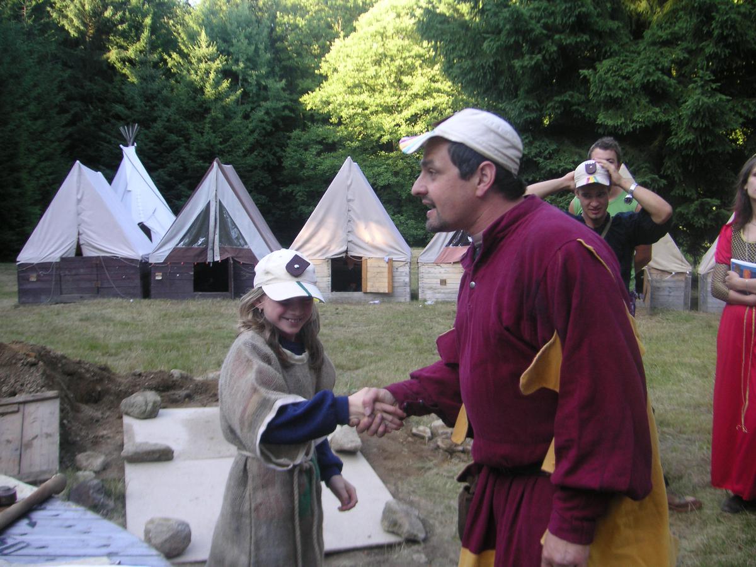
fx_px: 808
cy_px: 284
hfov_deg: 50.1
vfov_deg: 38.7
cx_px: 378
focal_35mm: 37
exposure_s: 1/60
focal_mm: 6.1
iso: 50
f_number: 2.8
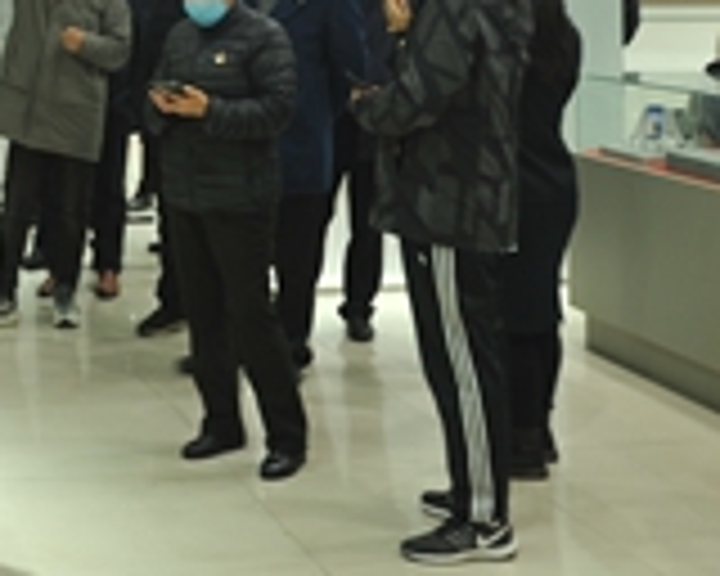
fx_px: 1683
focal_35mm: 79
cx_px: 99
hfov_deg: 23.6
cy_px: -164
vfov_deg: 18.2
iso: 200
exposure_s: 1/20
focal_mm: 24
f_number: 3.2
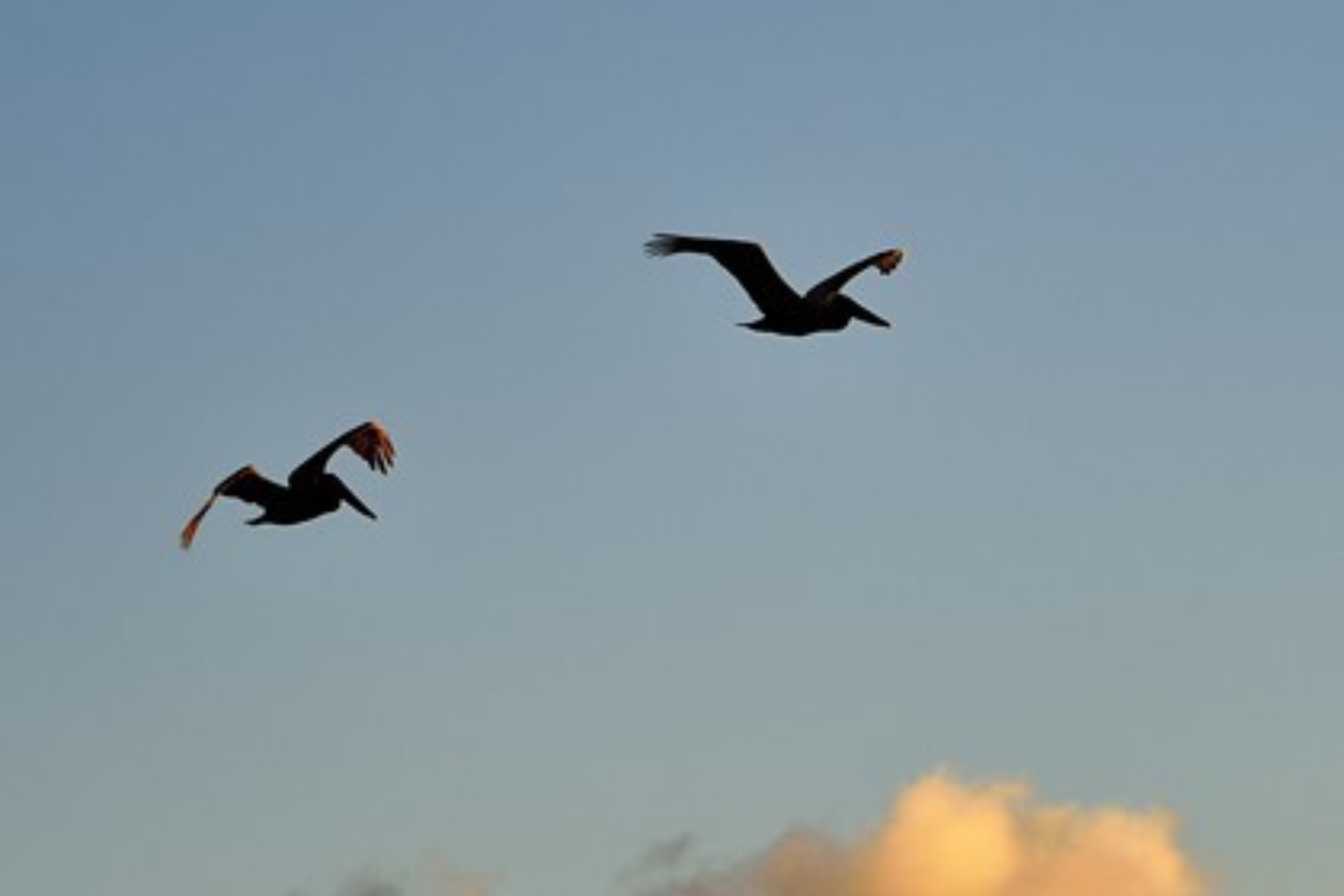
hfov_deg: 10.3
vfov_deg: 6.9
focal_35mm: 200
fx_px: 7466
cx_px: 672
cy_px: 448
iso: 400
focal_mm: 200
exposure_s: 1/640
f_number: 11
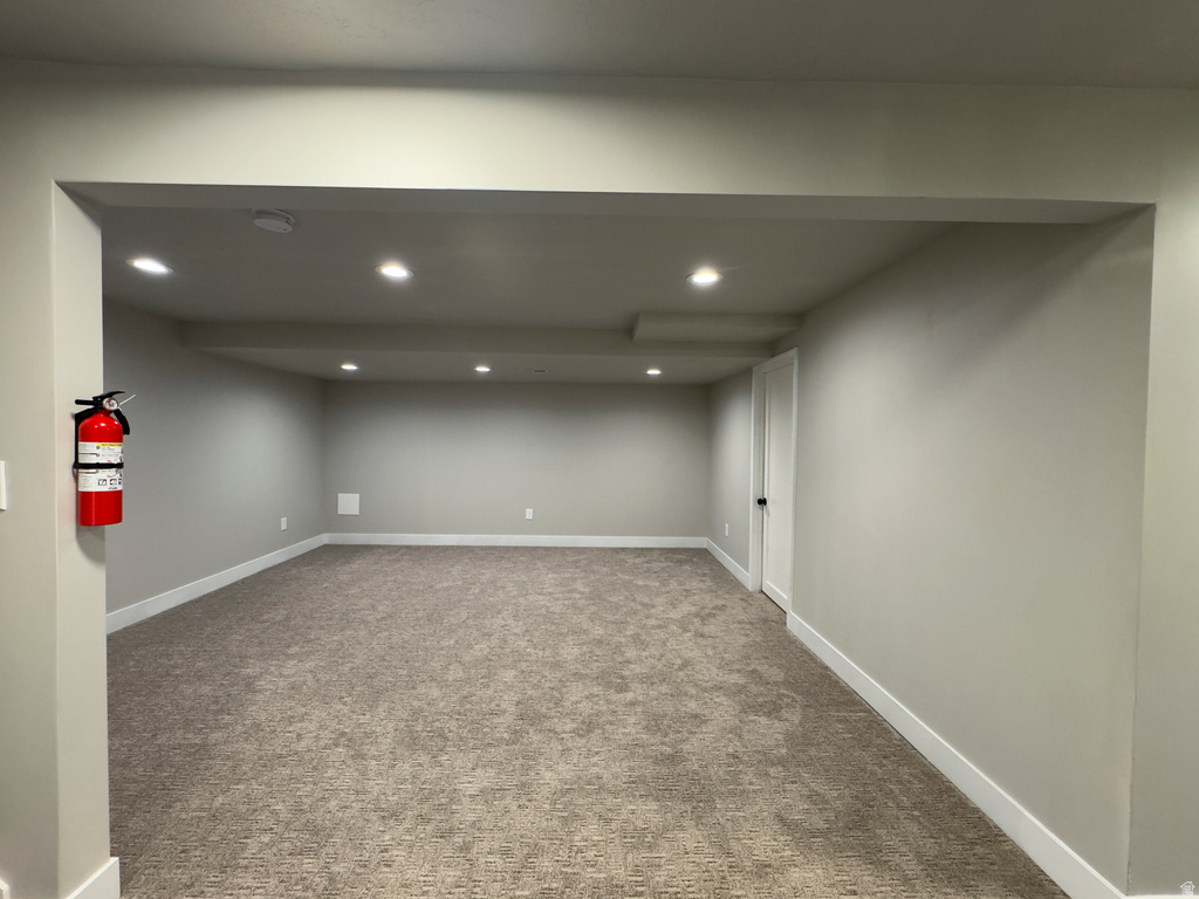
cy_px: 450
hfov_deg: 102.1
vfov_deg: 85.7
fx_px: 485
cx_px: 600
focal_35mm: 14
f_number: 2.2
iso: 250
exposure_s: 1/60
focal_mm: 2.22
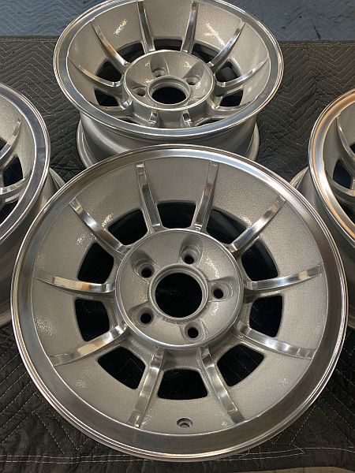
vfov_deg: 67.3
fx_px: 356
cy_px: 236
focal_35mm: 26
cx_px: 178
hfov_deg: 53.1
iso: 320
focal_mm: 4.25
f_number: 1.8
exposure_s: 1/60
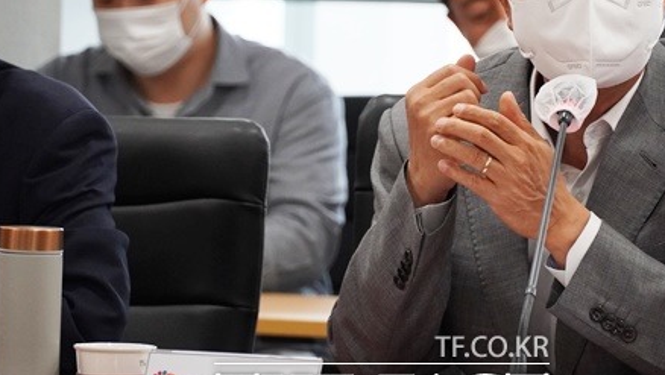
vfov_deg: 3.9
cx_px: 381
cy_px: 127
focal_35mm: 310
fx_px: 5465
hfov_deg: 7.0
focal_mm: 135
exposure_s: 1/250
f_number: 5.6
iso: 2500
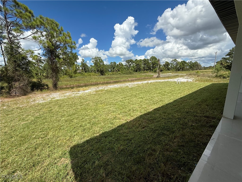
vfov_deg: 85.7
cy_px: 91
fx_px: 98
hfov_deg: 102.1
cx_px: 121
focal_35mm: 14
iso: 50
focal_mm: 2.22
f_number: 2.2
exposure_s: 1/2611
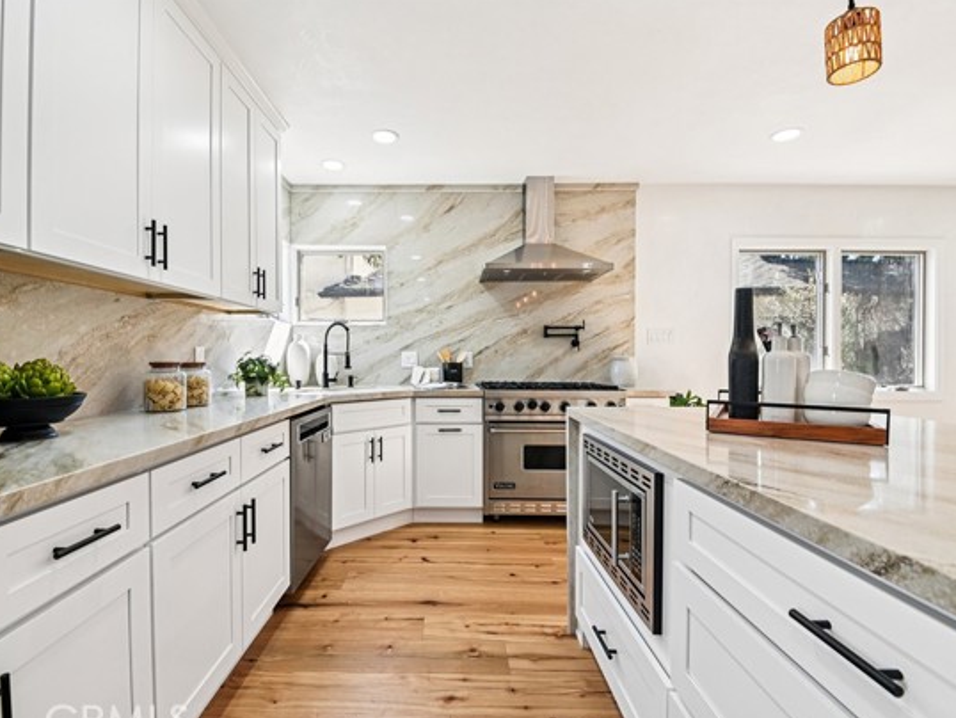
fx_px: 442
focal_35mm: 16
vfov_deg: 78.1
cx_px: 430
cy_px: 368
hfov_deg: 94.2
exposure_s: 1/15
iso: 250
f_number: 8
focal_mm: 14
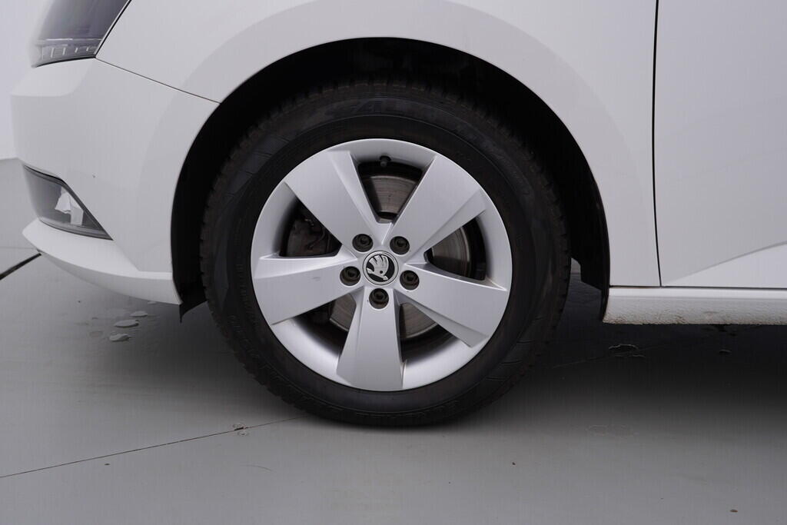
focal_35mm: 36
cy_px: 262
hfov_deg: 53.1
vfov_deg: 36.9
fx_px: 787
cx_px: 394
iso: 125
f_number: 4.5
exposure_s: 1/100
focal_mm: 24
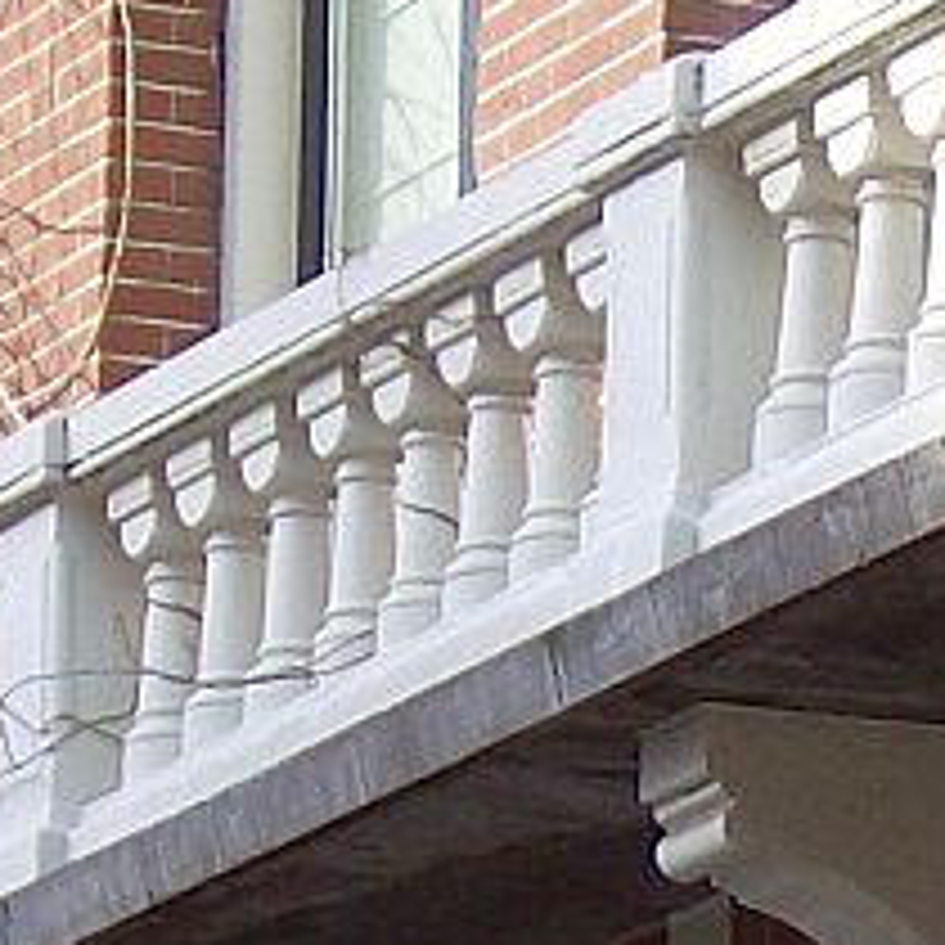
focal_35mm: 464
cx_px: 603
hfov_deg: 3.8
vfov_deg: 3.8
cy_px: 880
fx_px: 14331
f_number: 4.8
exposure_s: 1/232
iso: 100
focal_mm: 18
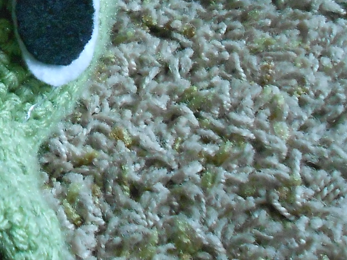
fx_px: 942
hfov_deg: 20.0
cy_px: -43
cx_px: -32
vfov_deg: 15.2
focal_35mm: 94
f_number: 3.8
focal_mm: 5.3
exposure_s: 1/13
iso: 800
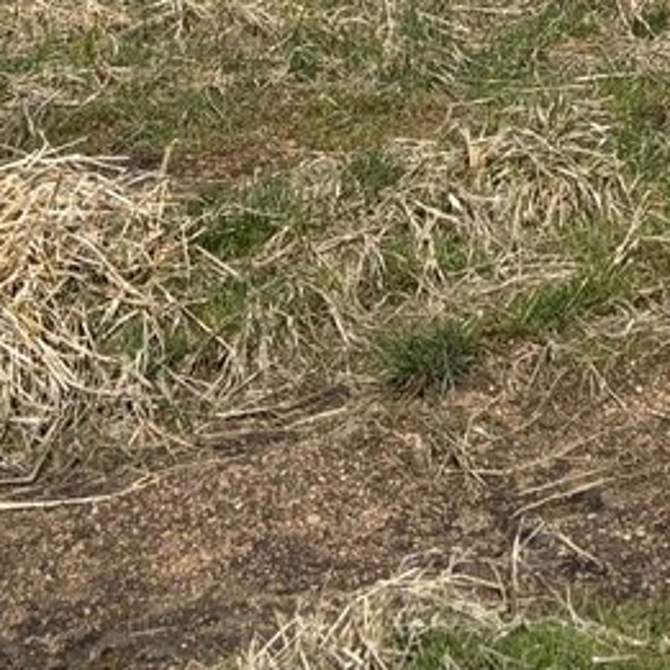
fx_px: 2912
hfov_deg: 12.3
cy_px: -558
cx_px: 1074
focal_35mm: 133
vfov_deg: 12.0
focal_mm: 5.96
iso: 50
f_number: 1.6
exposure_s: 1/6711
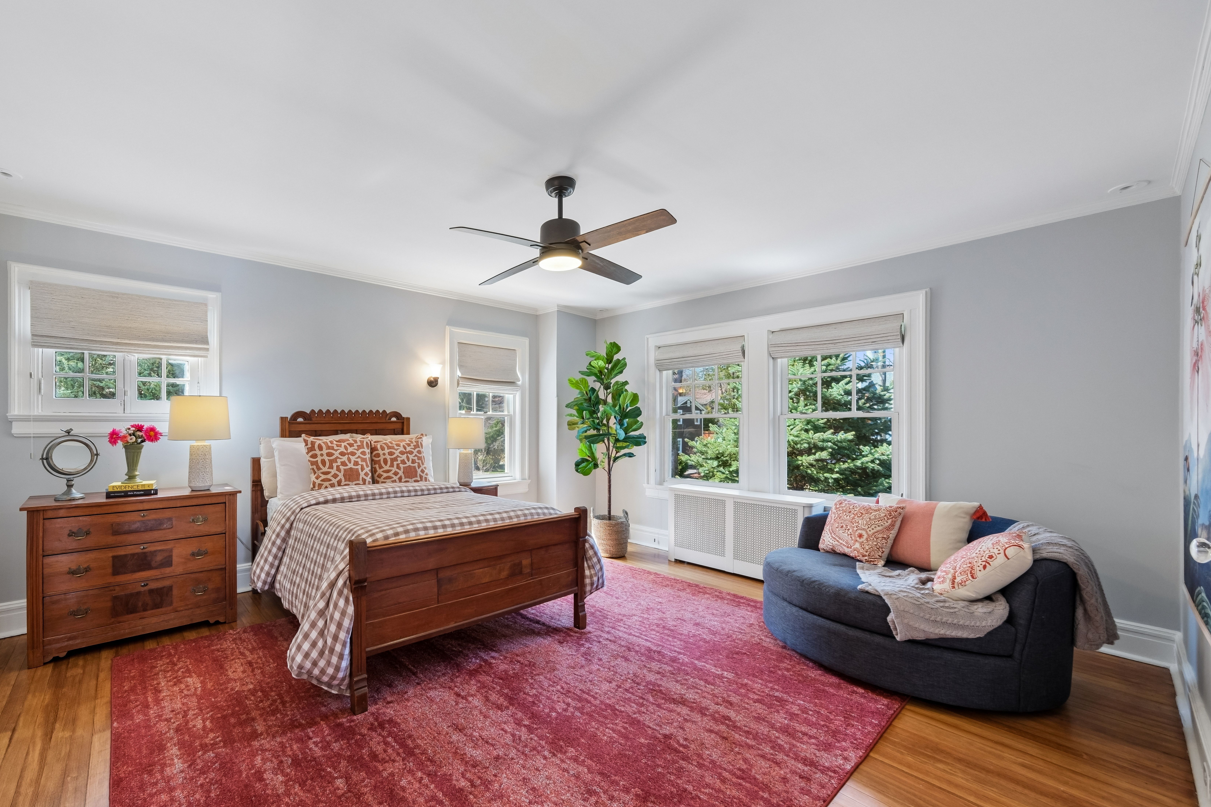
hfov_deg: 103.3
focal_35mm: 14
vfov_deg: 81.1
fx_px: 471
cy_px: 433
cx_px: 506
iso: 400
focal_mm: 8
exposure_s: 1/13
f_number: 6.4
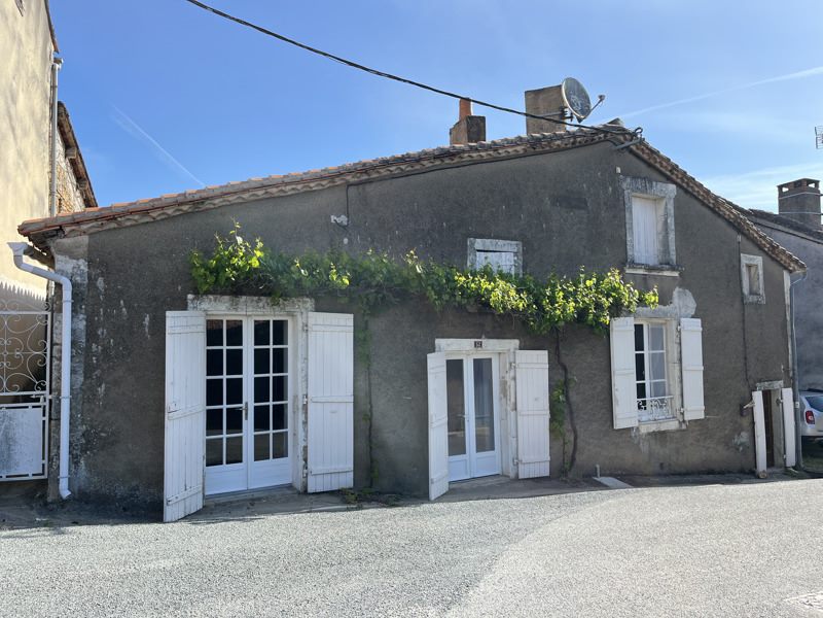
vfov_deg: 53.1
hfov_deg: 67.3
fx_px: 618
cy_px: 309
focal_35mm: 26
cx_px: 412
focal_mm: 5.1
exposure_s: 1/2062
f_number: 1.6
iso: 50
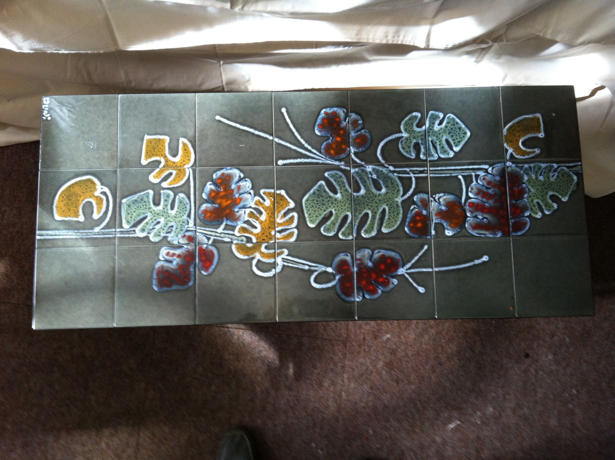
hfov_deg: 52.7
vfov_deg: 40.6
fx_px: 621
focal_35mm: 35
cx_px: 308
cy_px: 230
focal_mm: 3.85
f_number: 2.8
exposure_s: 1/15
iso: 125
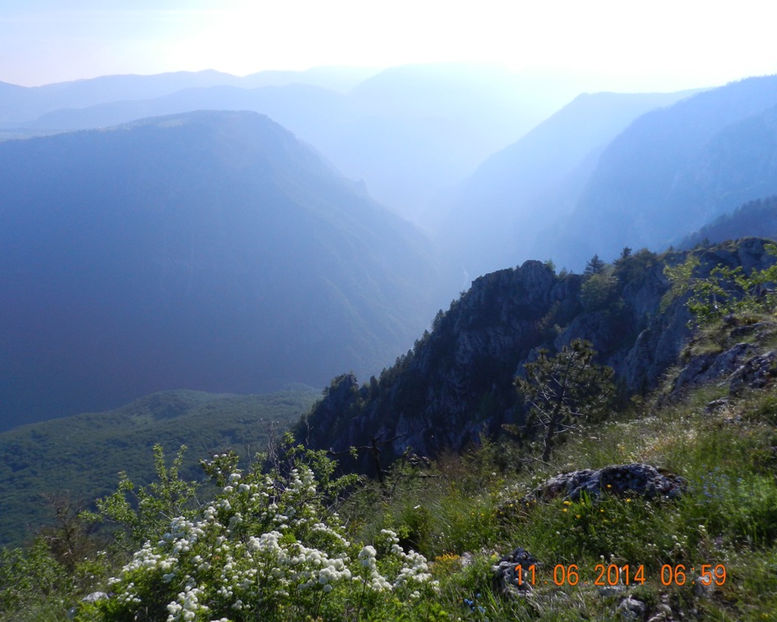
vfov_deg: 56.8
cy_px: 318
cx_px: 346
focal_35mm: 25
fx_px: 575
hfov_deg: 67.9
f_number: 4
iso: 160
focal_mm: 4
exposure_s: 1/1000
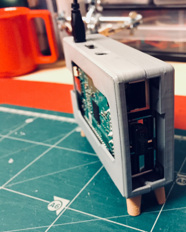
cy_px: 116
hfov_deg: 38.2
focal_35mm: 38
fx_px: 261
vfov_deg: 47.9
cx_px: 139
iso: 320
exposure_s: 1/17
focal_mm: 4.15
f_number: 2.2
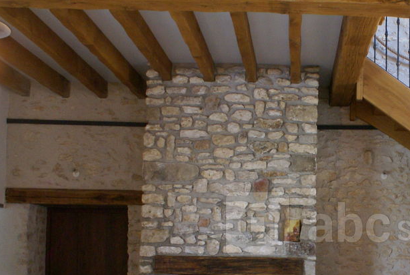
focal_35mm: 59
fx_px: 673
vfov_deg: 22.7
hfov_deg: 32.4
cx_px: 360
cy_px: 224
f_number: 3.5
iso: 400
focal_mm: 18
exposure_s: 1/25
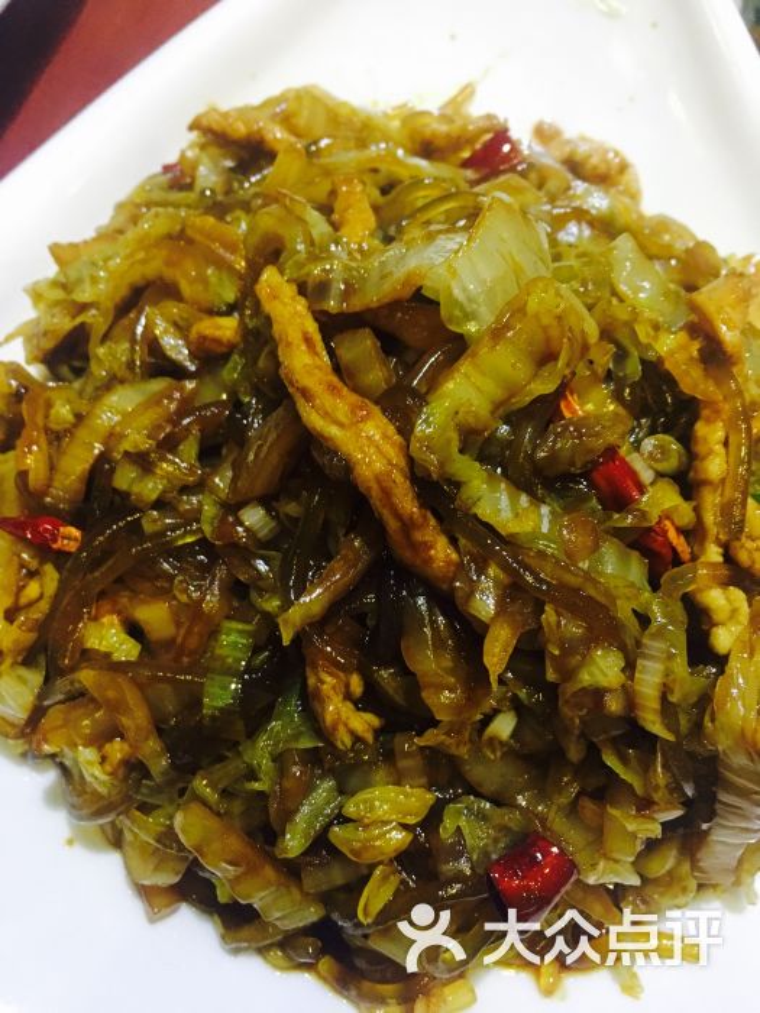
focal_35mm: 29
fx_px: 849
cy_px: 506
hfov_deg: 48.2
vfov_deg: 61.7
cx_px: 380
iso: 200
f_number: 2.2
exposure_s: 1/25
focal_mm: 4.15
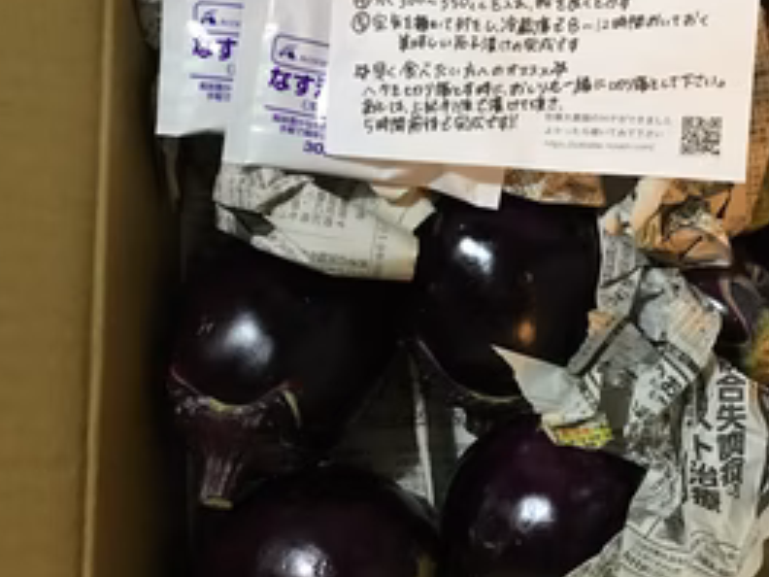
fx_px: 1044
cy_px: 300
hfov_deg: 39.8
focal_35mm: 47
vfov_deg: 30.9
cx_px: 536
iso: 200
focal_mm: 3.3
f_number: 2.4
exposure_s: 1/17
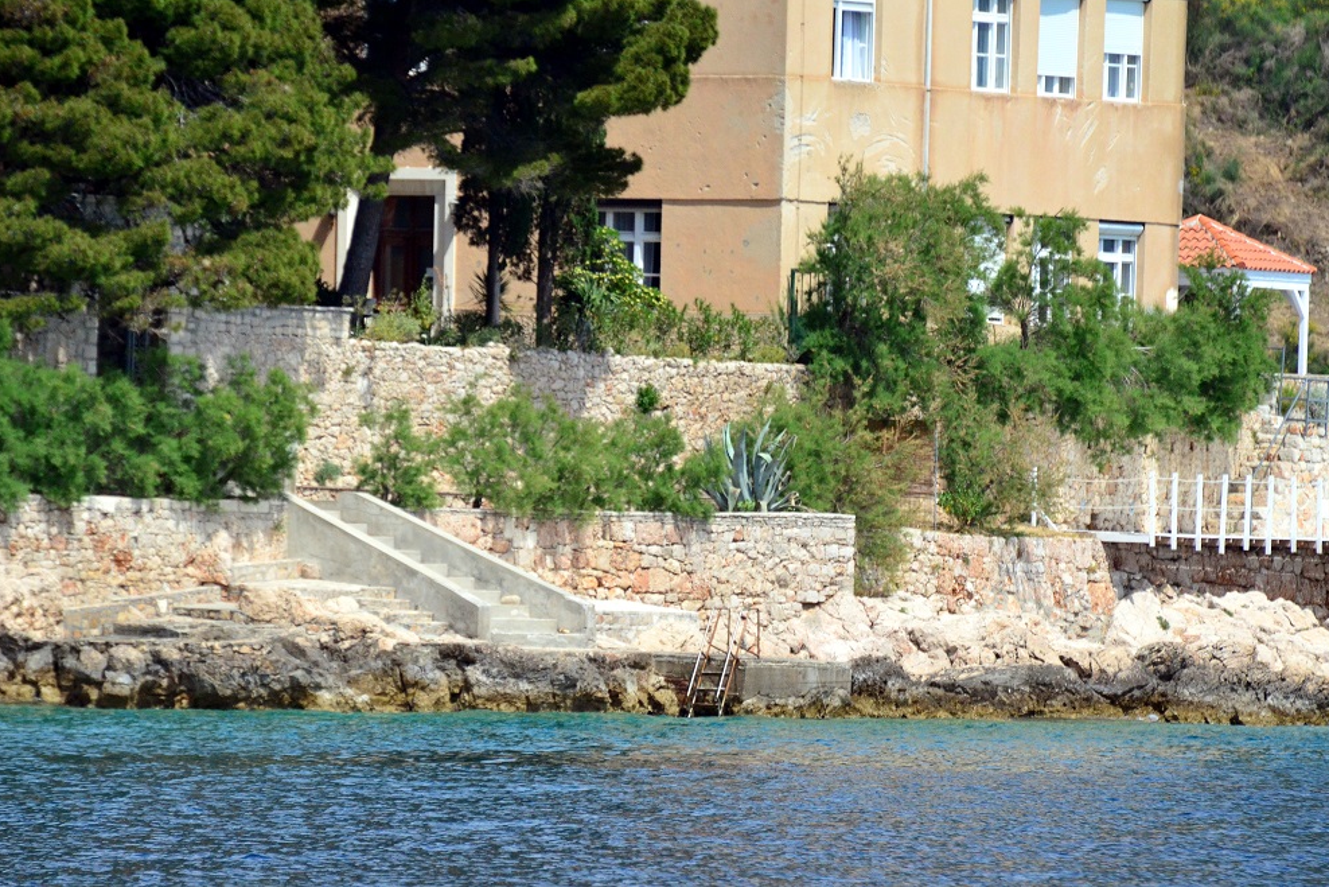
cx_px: 668
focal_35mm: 454
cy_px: 444
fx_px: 16761
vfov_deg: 3.0
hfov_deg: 4.5
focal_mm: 300
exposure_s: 1/8000
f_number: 6.3
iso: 2000
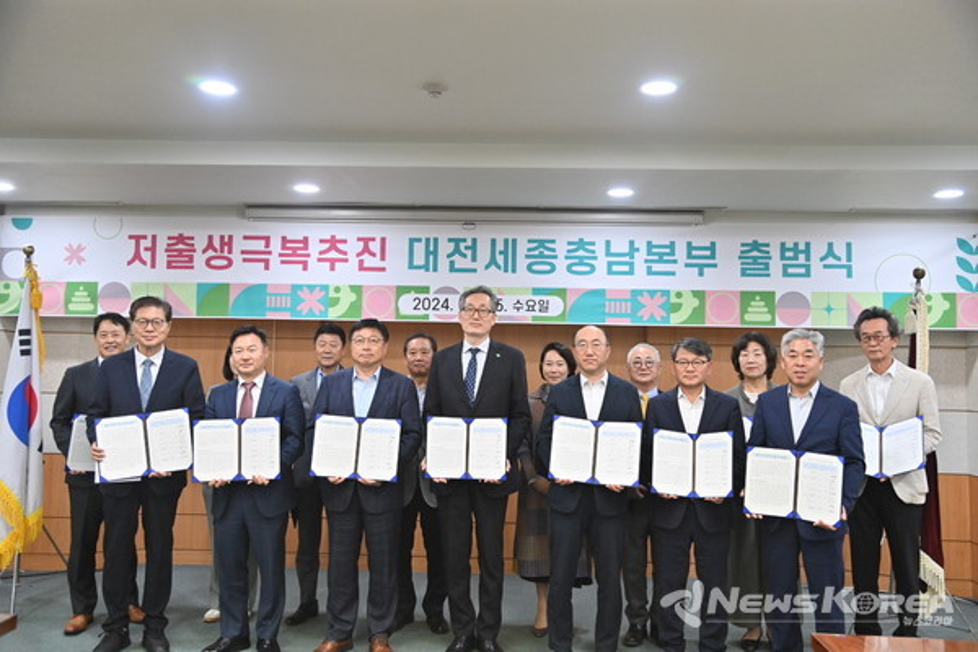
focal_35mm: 31
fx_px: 842
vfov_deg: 42.3
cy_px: 326
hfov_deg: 60.3
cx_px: 489
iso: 2500
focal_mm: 31
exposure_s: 1/250
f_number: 4
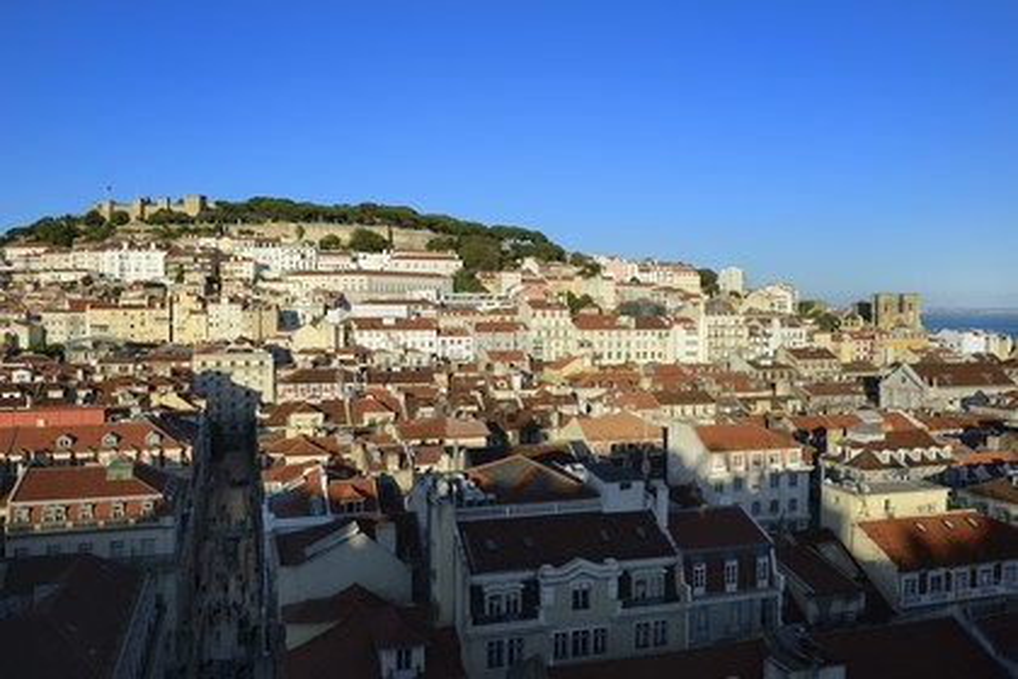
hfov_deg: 63.7
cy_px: 340
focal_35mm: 29
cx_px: 509
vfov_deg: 45.0
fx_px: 820
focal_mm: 29
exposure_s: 1/200
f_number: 10
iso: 100
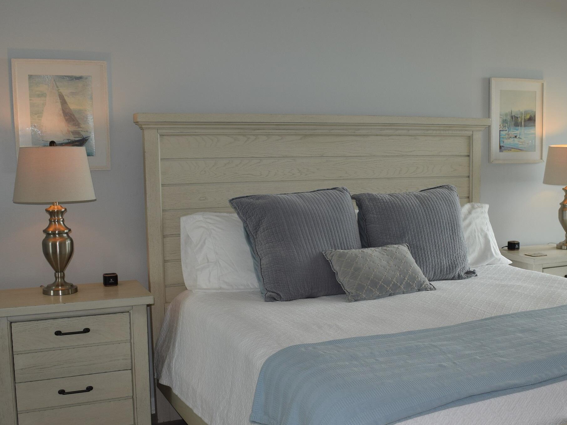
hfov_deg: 43.2
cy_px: 245
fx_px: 704
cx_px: 379
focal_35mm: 43
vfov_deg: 33.5
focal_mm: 18
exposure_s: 1/125
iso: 200
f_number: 5.6
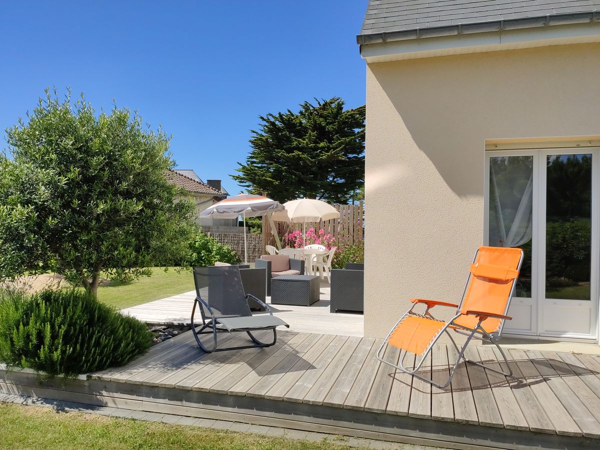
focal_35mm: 26
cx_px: 300
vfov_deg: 53.1
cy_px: 225
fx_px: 451
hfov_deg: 67.3
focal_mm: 4.75
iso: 112
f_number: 1.75
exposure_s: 1/2305
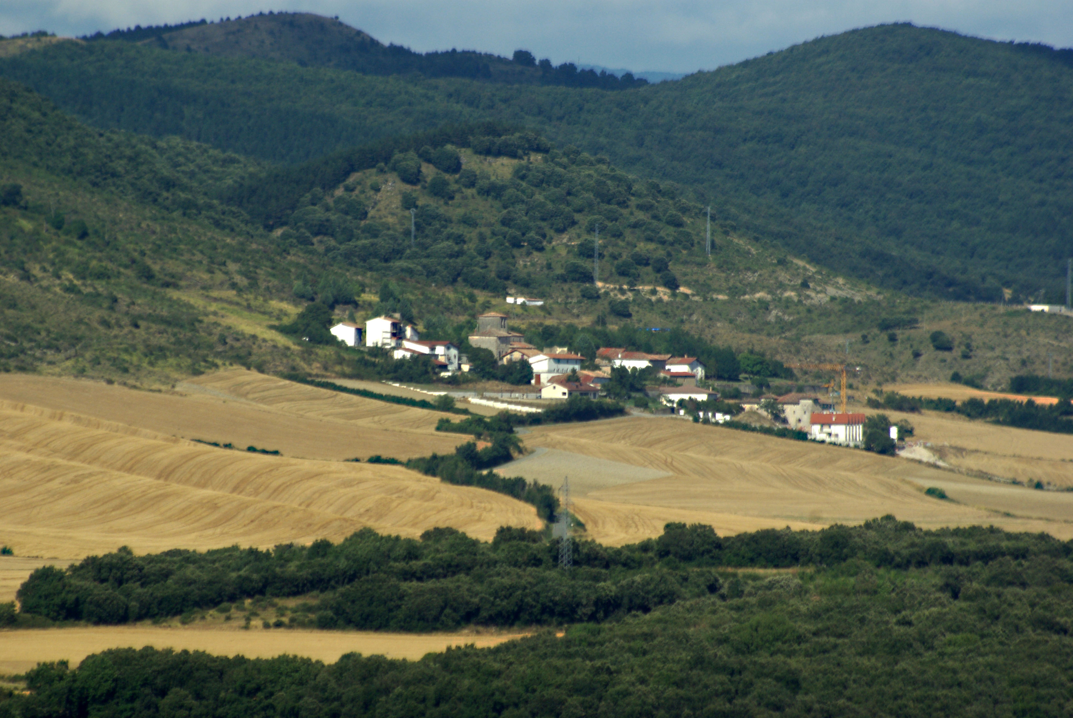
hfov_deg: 4.3
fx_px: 14324
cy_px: 359
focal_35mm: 480
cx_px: 536
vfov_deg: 2.9
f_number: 8
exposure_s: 1/1500
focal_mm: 320
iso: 200
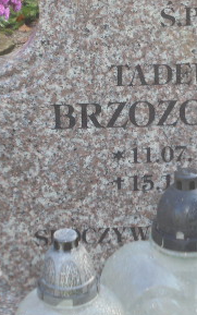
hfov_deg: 11.4
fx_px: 986
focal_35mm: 115
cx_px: 114
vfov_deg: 18.0
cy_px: 75
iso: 100
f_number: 4.8
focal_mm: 8.9
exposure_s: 1/40
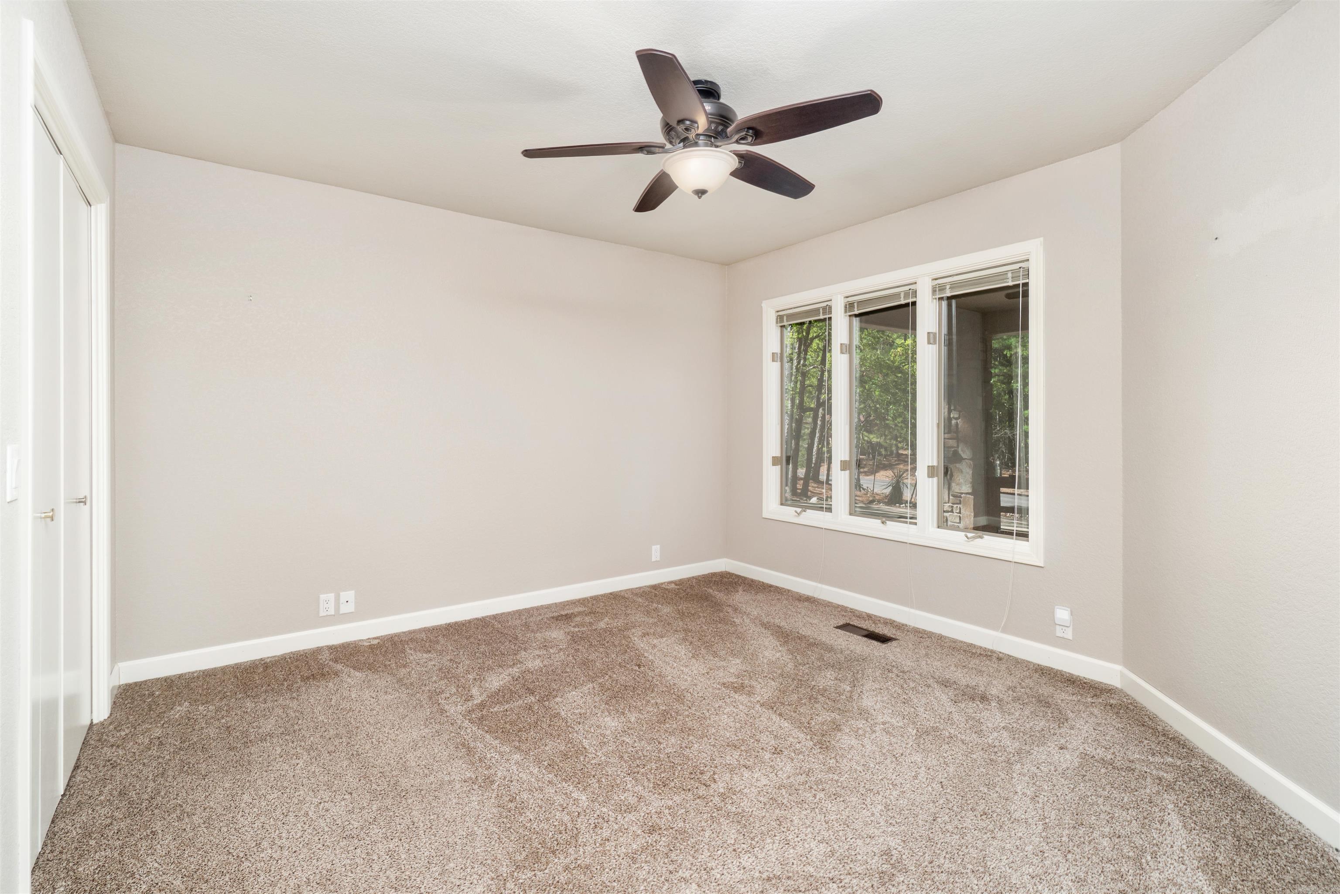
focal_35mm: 15
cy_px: 447
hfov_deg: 100.4
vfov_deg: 77.3
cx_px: 670
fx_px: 558
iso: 320
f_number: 8
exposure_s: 2
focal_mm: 10
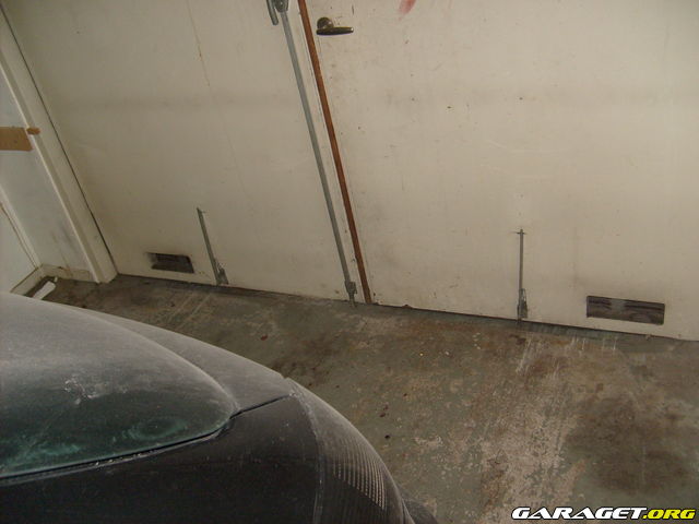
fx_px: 707
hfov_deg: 52.6
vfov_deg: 40.7
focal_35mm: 35
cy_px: 262
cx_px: 350
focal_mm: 5.8
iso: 100
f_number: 2.8
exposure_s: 1/45
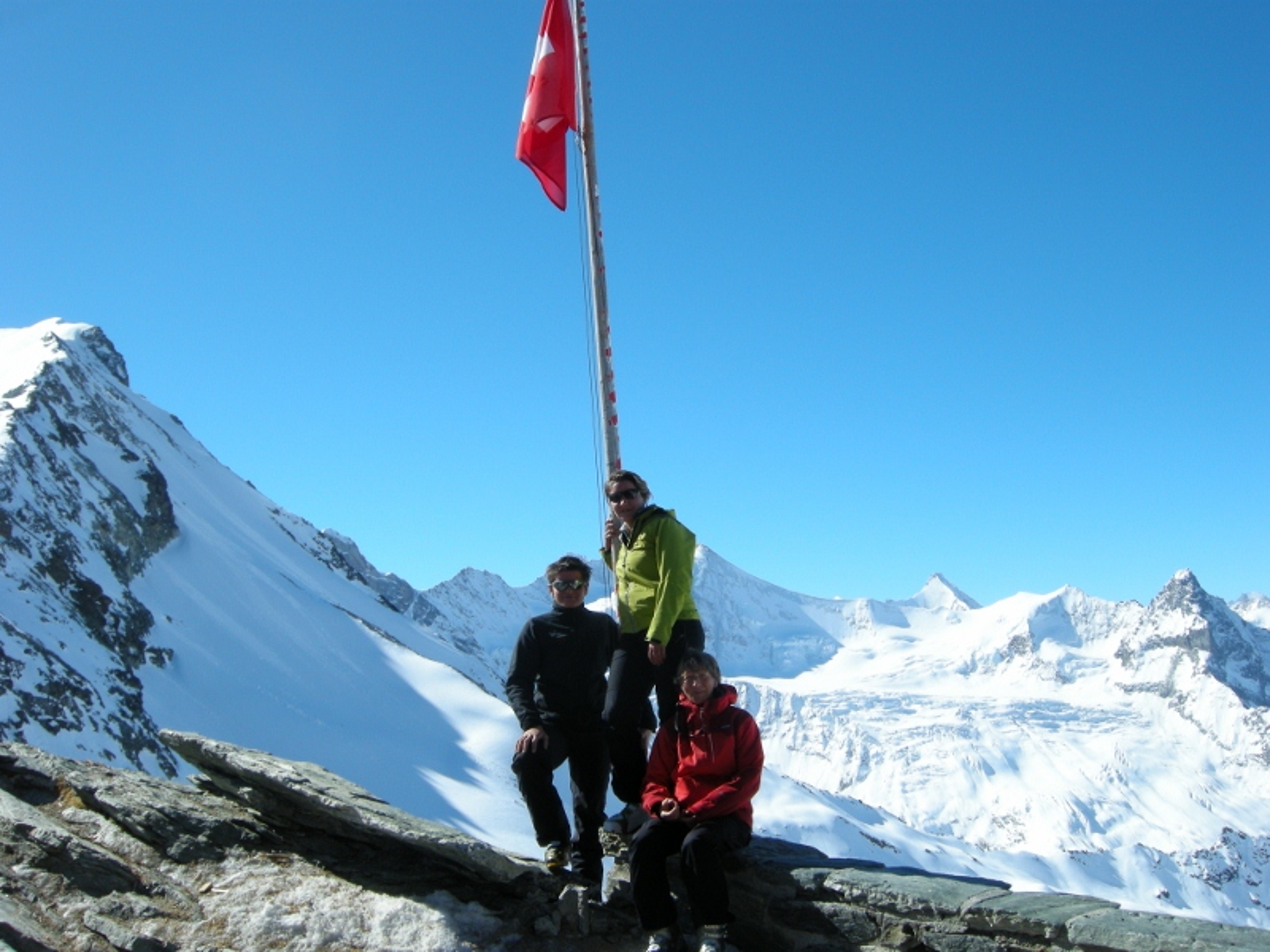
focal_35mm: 35
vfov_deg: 40.7
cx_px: 635
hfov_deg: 52.6
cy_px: 476
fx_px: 1284
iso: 64
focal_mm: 7.5
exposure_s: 1/340
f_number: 6.1
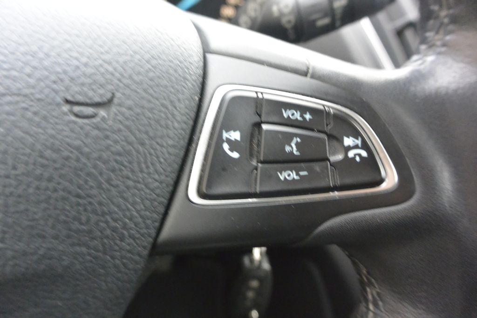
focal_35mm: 27
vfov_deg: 47.9
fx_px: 358
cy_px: 159
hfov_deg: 67.4
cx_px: 238
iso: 1800
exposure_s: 1/30
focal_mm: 10
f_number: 3.5
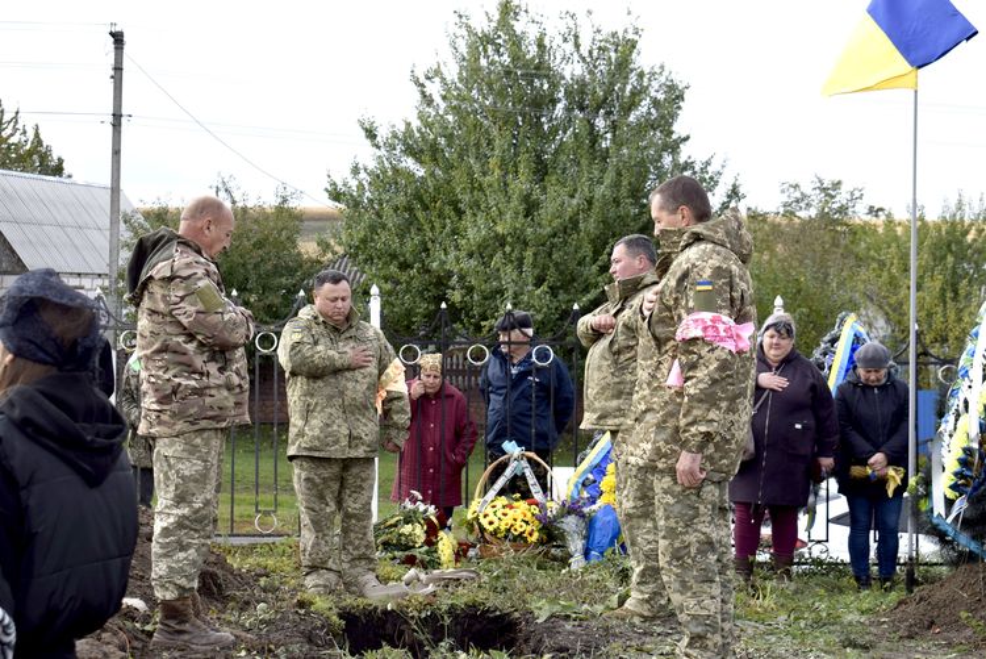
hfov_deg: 29.8
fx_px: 1850
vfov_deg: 20.2
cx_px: 493
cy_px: 330
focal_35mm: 68
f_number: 7.1
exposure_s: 1/200
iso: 100
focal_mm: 45
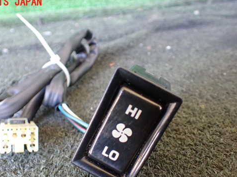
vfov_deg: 37.5
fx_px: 260
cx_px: 101
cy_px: 108
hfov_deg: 48.8
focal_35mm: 38
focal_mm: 5.4
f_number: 2.3
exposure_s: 1/40
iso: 800
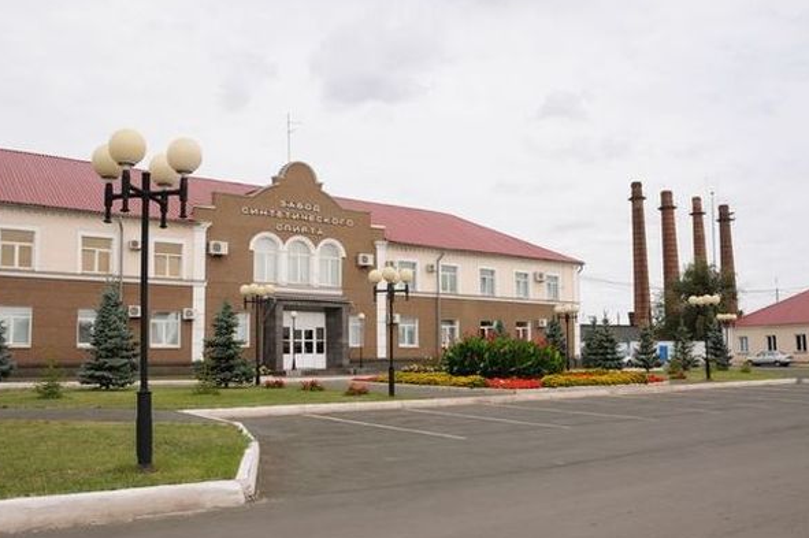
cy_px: 273
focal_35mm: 32
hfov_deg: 58.7
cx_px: 390
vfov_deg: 41.0
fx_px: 718
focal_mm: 20
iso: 200
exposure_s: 1/250
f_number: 11
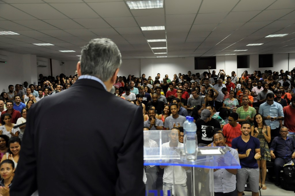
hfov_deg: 49.6
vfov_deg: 34.1
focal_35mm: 39
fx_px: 319
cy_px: 98
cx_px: 148
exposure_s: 1/30
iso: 900
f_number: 4
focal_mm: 26
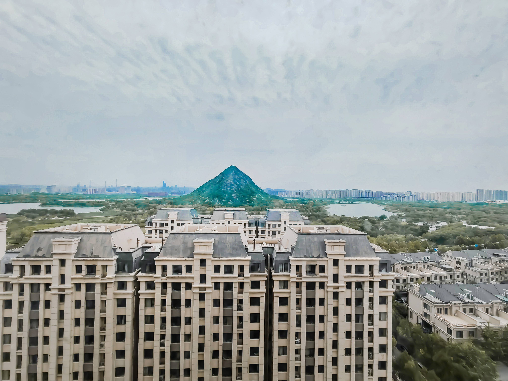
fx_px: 191
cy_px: 190
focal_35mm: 13
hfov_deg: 106.2
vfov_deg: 89.9
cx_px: 254
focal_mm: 1.82
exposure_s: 1/560
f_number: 2
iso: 50
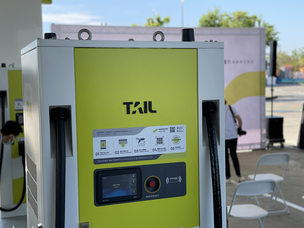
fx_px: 474
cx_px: 156
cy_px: 114
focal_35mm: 54
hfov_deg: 35.5
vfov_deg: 27.0
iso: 20
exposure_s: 1/322
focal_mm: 6
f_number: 2
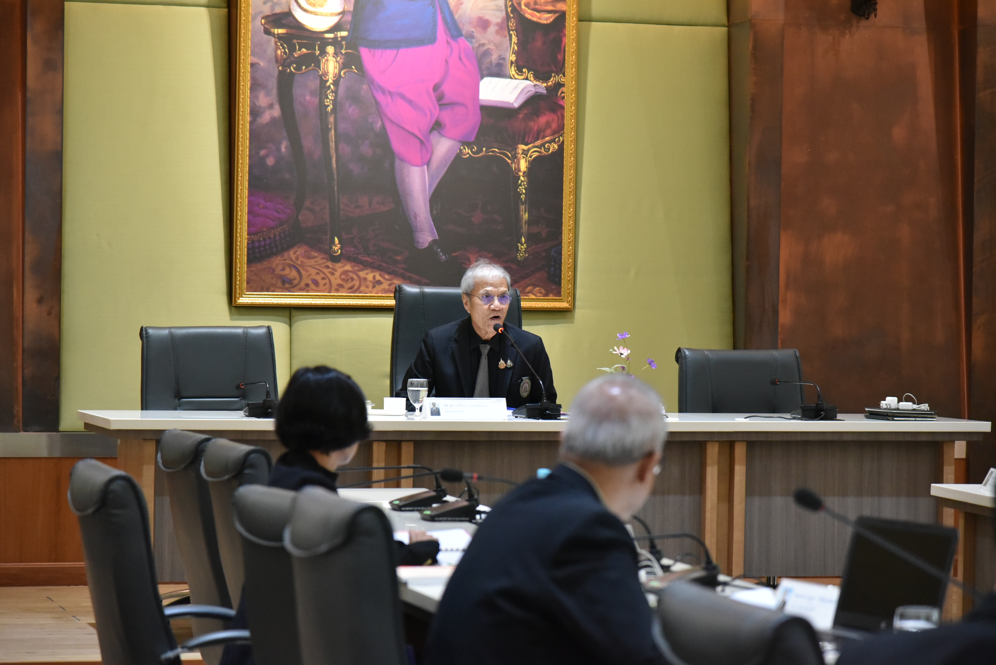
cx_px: 498
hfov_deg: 17.1
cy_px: 332
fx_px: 3321
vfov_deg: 11.4
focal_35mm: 120
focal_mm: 120
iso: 6400
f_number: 4.5
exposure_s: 1/200
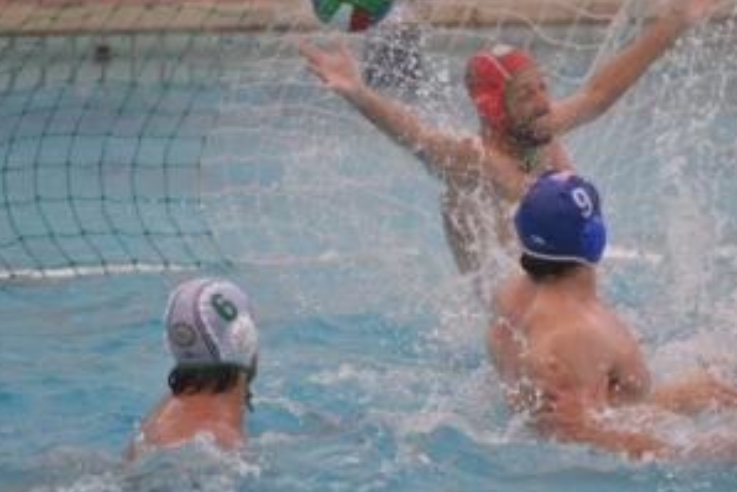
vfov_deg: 3.1
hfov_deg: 4.6
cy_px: 130
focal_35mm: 451
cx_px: 537
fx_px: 9237
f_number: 5.6
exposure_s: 1/2000
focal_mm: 300
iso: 2500
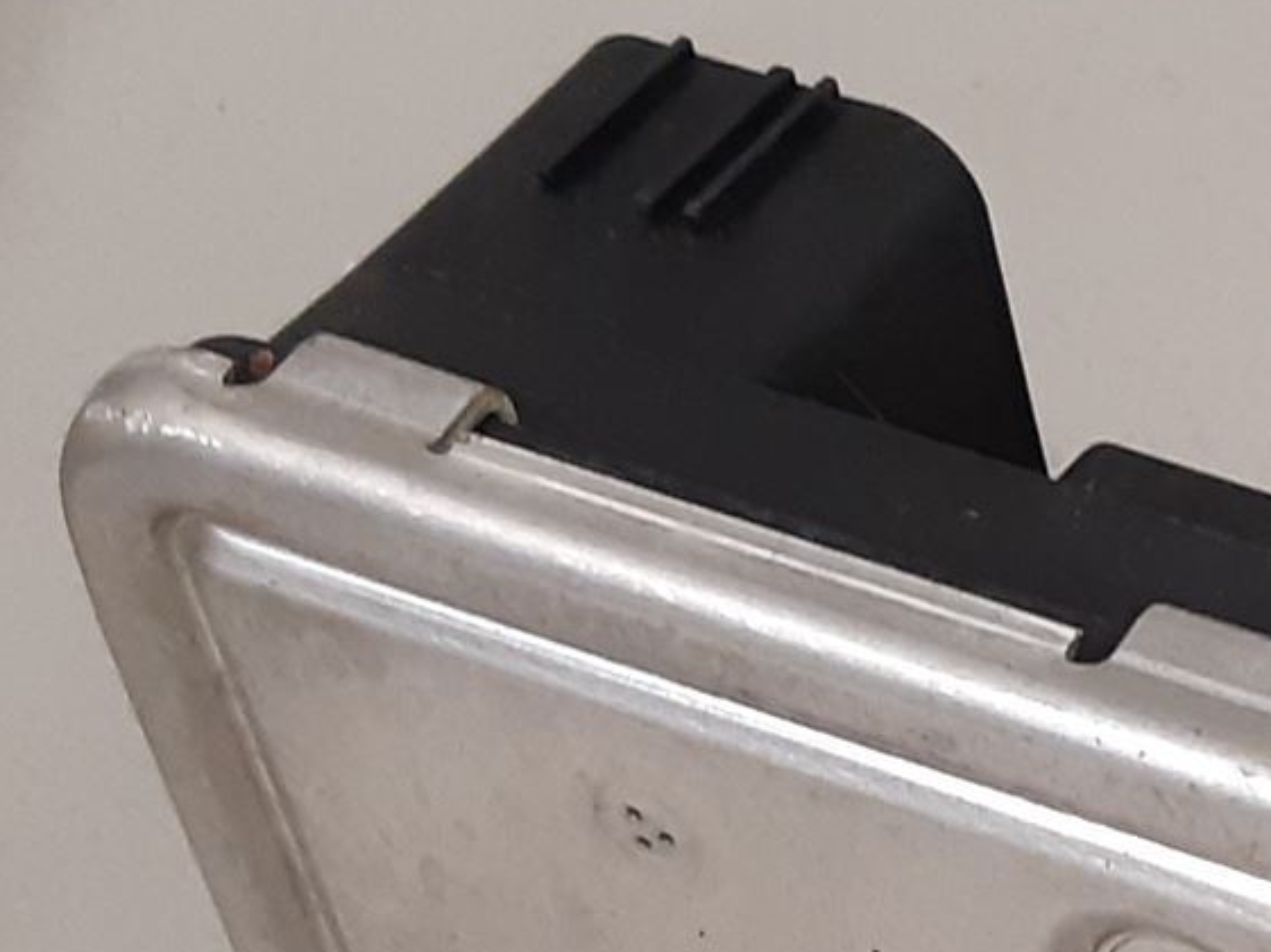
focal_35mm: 95
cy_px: 1095
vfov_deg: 15.1
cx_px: 1663
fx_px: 3486
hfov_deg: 19.1
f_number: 1.7
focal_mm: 3.93
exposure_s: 1/50
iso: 160
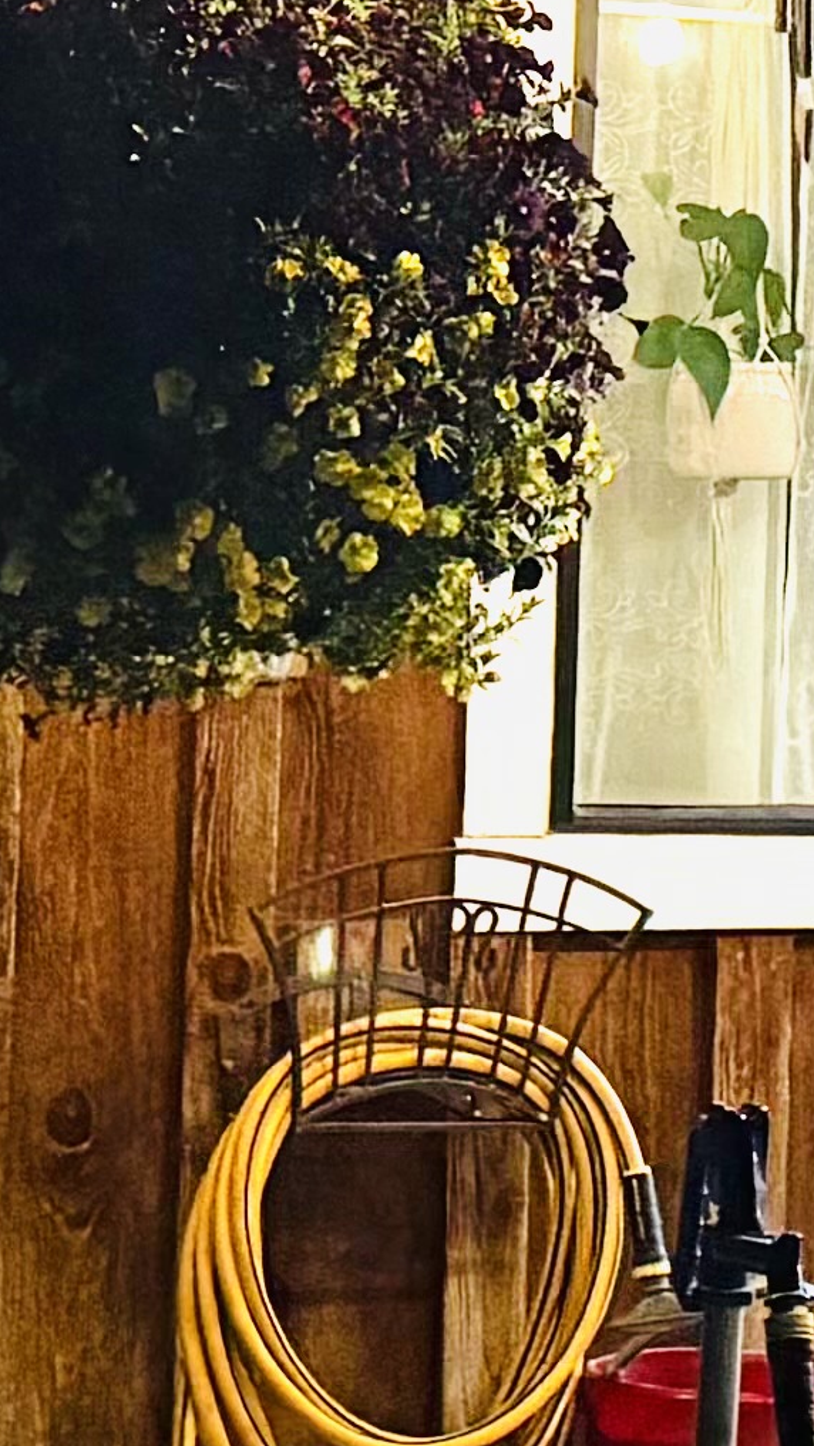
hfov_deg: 8.2
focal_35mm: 147
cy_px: 334
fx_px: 5637
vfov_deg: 14.5
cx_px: 889
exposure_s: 1/30
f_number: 1.78
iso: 1250
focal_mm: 6.76
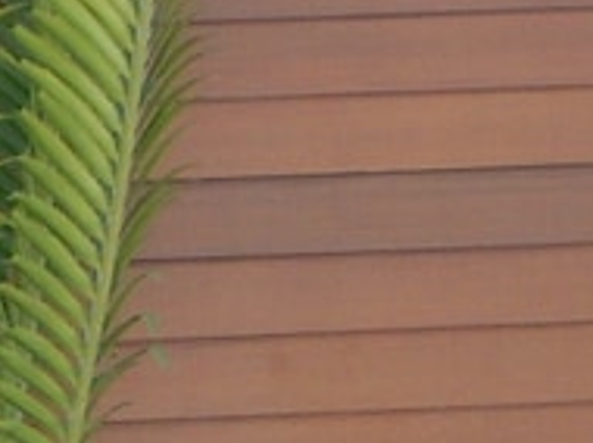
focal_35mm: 267
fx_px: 4568
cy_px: 390
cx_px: -520
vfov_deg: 5.5
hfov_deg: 7.2
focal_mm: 6.3
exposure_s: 1/160
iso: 100
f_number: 3.3
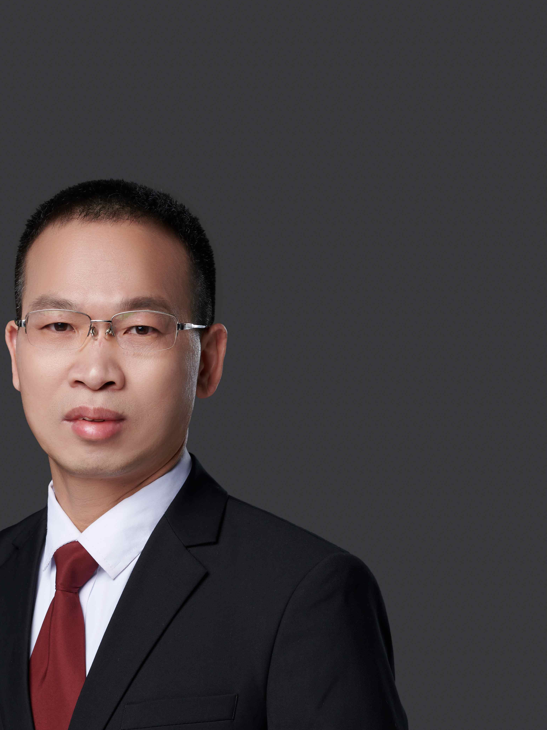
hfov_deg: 9.1
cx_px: 134
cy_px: 698
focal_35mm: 163
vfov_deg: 12.0
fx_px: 3434
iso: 100
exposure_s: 1/160
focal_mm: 85
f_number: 7.1
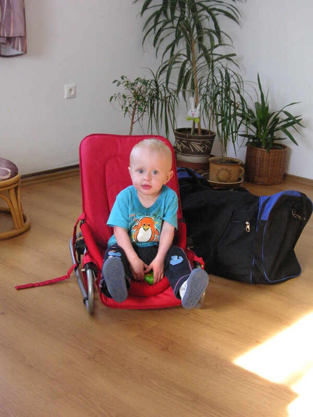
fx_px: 567
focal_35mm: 47
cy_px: 208
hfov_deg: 30.9
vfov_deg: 40.4
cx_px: 156
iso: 125
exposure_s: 1/45
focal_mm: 7.8
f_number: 3.3
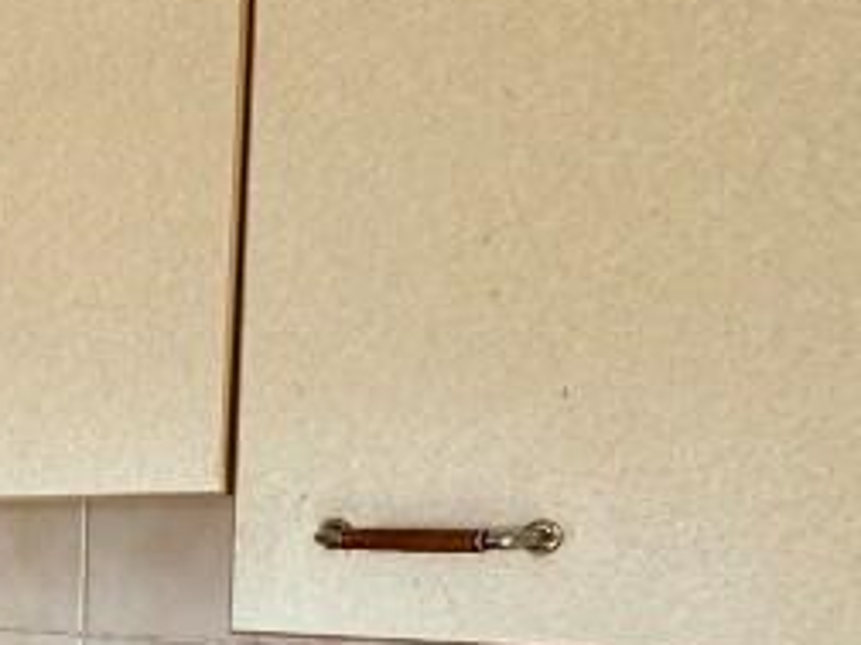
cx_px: -533
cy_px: 713
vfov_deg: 24.0
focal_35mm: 57
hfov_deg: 23.9
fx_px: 1418
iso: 250
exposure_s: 1/99
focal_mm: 2.22
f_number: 2.2
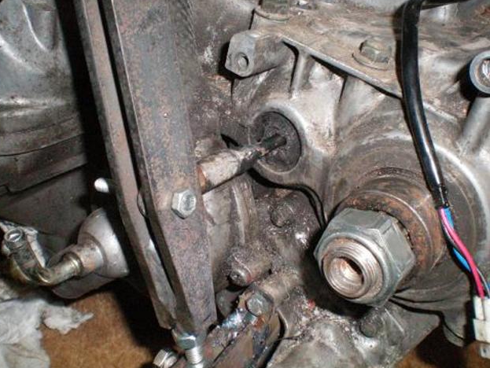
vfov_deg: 36.9
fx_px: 552
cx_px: 239
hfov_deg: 47.8
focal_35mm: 39
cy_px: 186
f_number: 4.6
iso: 400
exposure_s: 1/60
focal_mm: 6.3
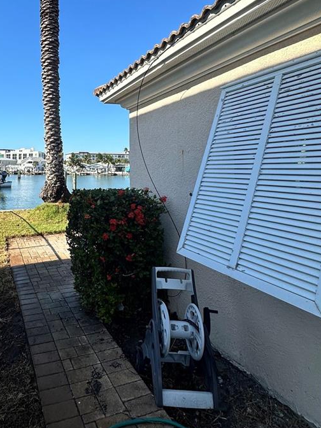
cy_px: 145
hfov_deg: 53.3
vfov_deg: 67.6
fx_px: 309
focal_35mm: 25
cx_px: 96
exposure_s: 1/1473
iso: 50
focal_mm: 2.22
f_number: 2.2
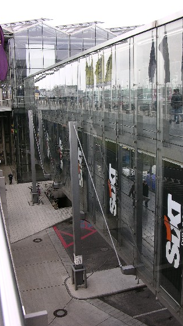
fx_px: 336
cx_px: 118
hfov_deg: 30.3
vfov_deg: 51.6
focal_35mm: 39
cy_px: 164
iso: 50
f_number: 4.5
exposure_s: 1/46.4
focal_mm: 8.9
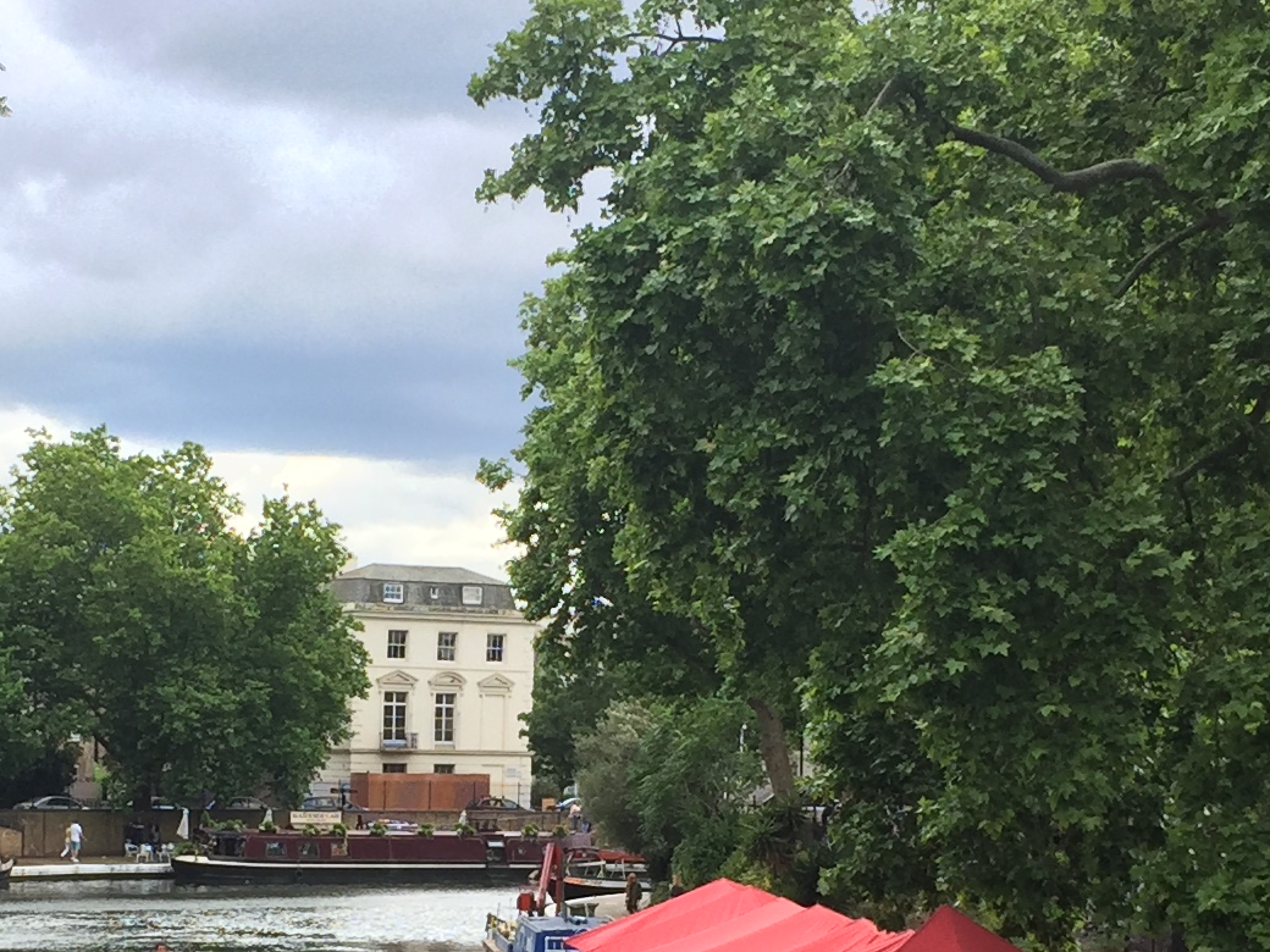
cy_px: 857
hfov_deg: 21.5
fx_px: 3339
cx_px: 491
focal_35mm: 91
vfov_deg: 16.0
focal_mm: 4.15
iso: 32
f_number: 2.2
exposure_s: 1/638
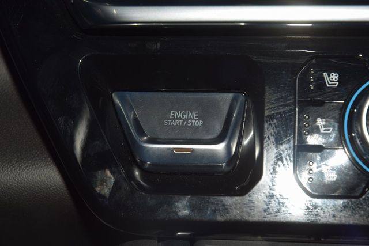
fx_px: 1076
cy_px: 123
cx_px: 184
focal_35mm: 105
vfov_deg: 13.0
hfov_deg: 19.5
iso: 100
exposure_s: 1/125
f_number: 8
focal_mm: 70
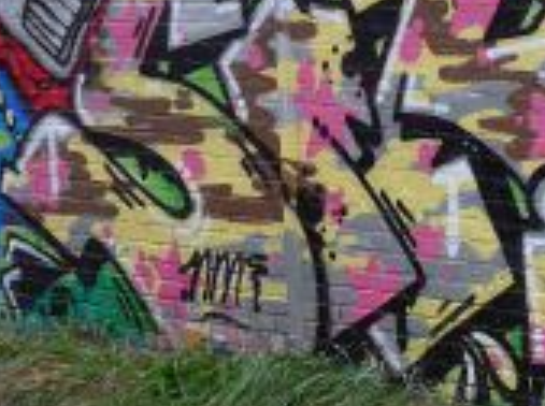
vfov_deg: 17.1
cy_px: 147
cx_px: 787
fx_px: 1351
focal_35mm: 86
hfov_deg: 20.1
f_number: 2.8
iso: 80
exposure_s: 1/200
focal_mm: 6
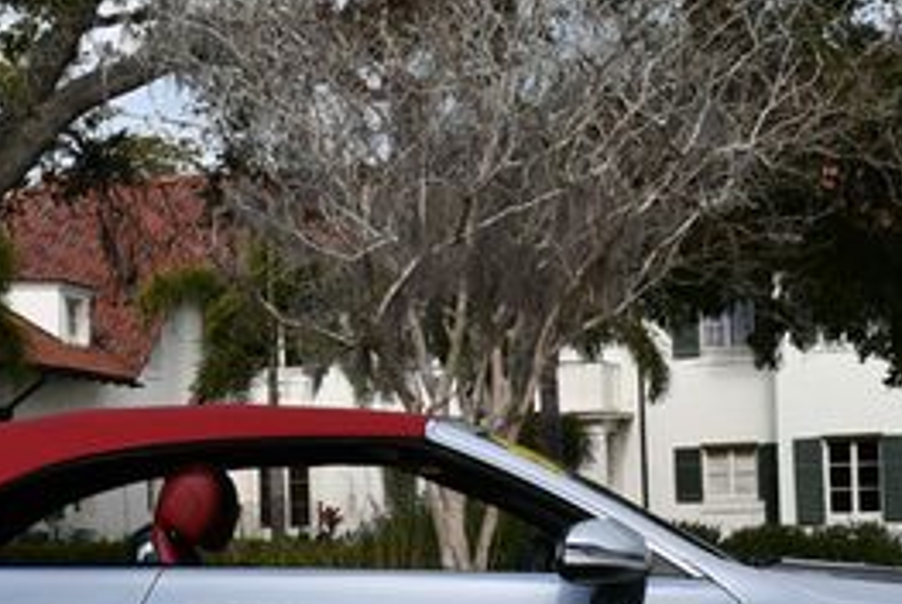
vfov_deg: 11.7
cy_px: 429
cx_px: 370
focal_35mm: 117
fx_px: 2935
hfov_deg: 17.5
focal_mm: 24
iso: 100
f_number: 9
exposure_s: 1/320
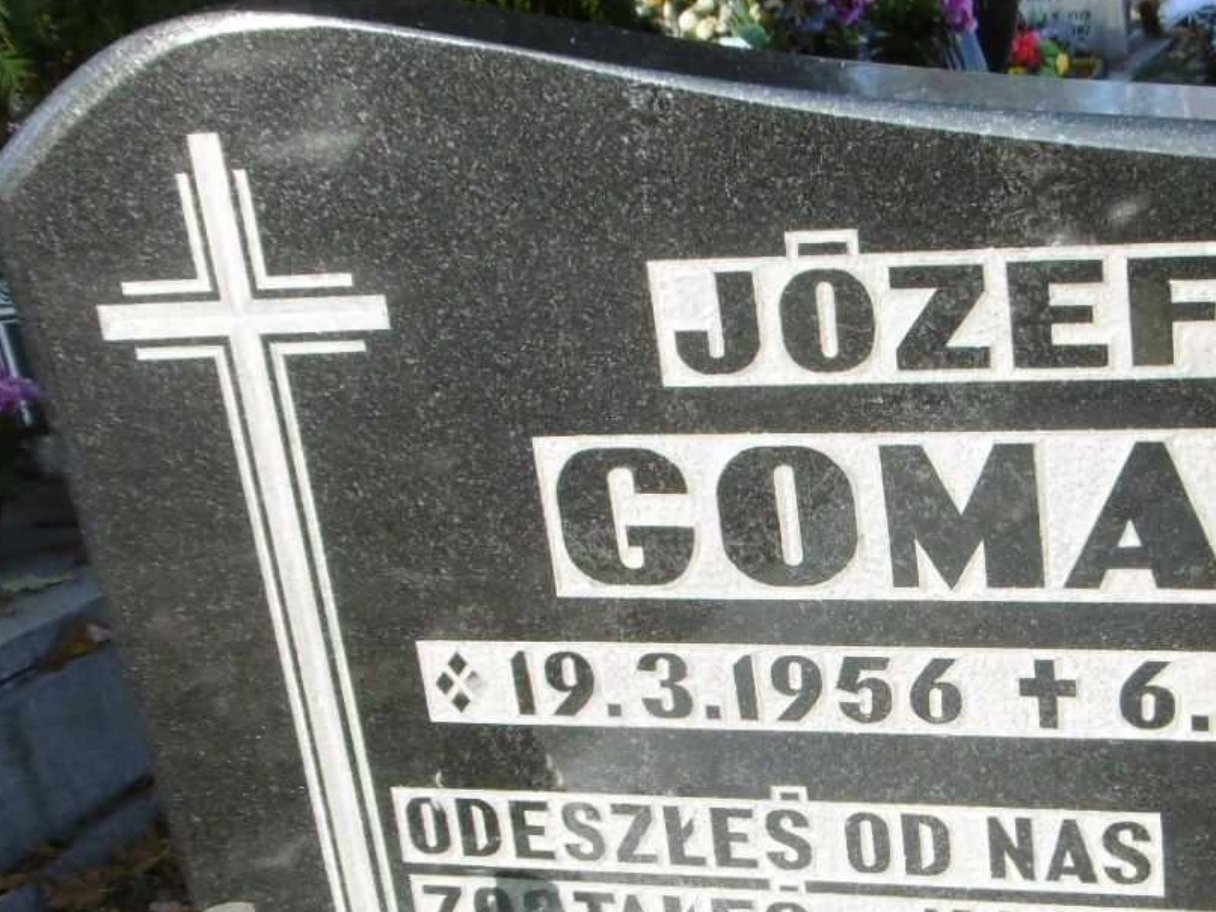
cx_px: 907
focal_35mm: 61
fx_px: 2142
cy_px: 642
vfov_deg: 23.8
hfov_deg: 31.2
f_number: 3.1
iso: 100
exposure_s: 1/200
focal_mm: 4.3
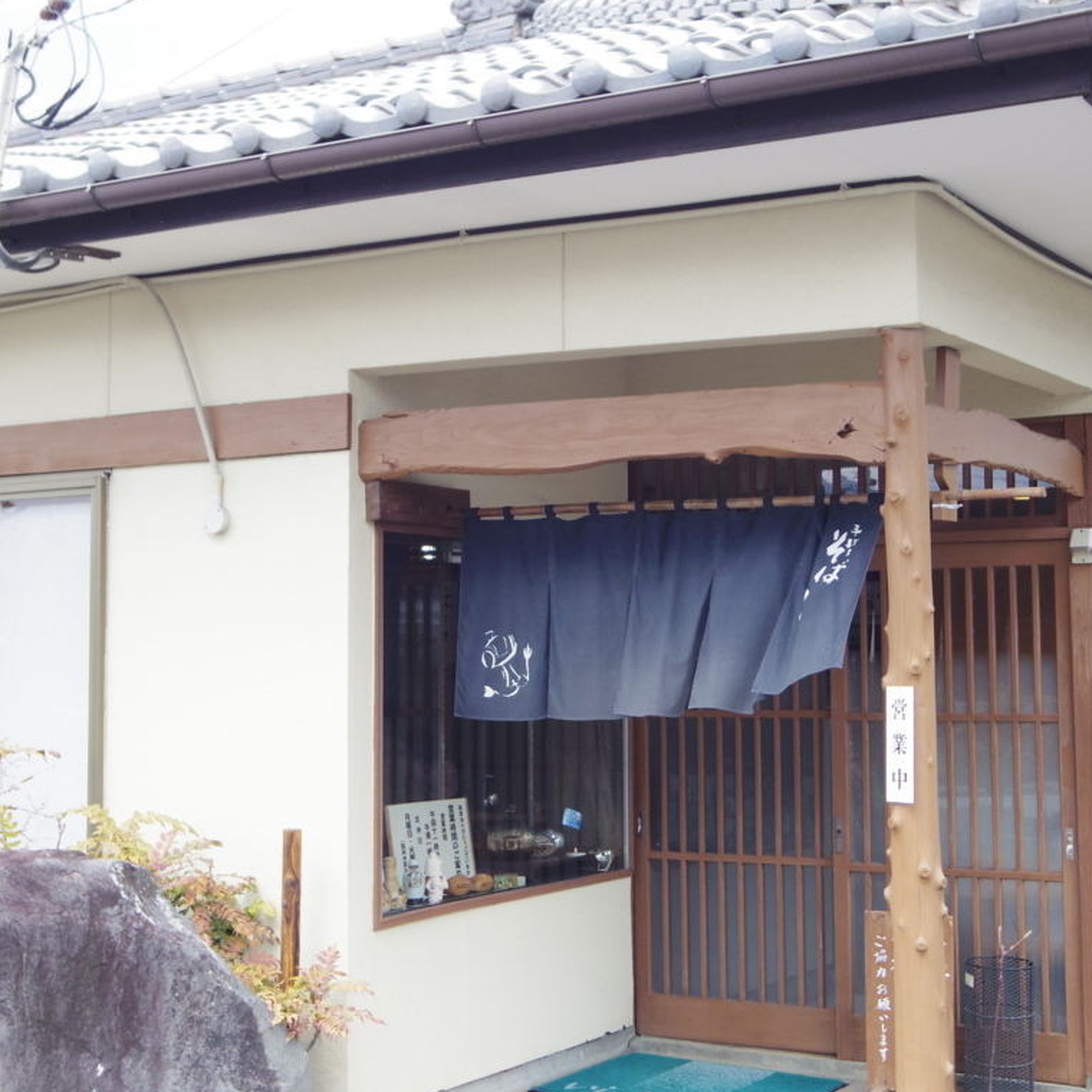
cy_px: 545
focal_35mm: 56
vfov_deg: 30.6
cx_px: 504
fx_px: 1999
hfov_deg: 30.5
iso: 250
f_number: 3.2
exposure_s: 1/400
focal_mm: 8.5
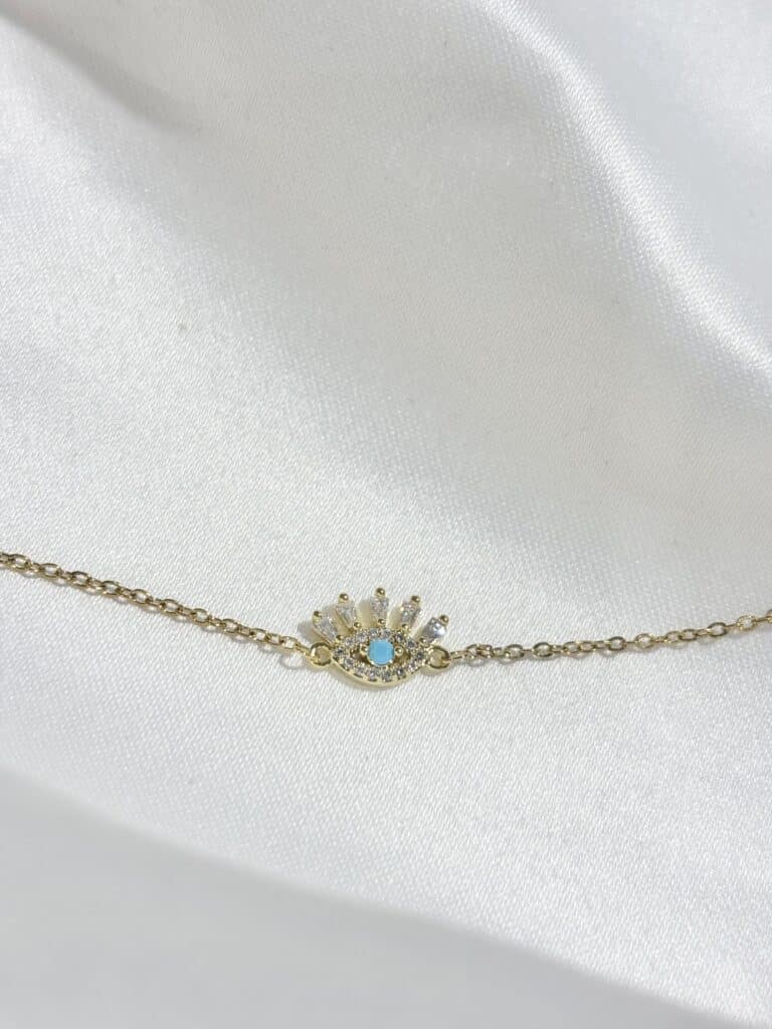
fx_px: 1546
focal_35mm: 52
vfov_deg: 36.8
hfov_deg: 28.0
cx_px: 386
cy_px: 514
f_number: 1.6
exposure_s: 1/266
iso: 32
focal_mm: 5.96
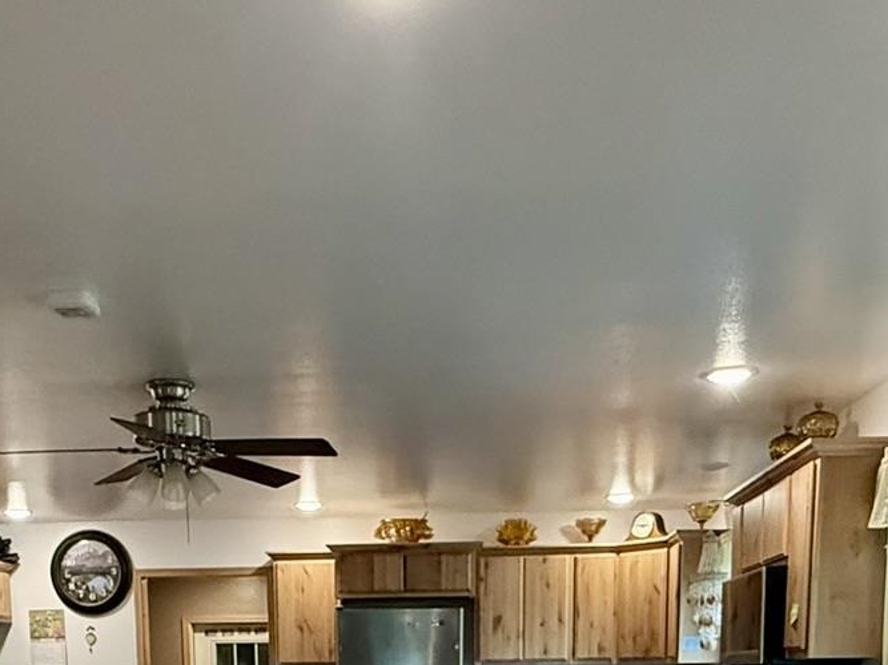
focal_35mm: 43
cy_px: 841
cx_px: 387
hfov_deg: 43.8
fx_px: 1103
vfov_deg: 28.3
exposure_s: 1/120
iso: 400
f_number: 2.2
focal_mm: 2.22
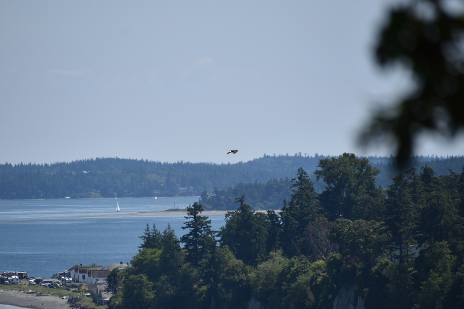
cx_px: 209
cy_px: 169
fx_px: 5336
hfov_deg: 5.0
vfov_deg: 3.3
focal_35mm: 414
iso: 100
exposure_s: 1/640
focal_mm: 300
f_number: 6.3
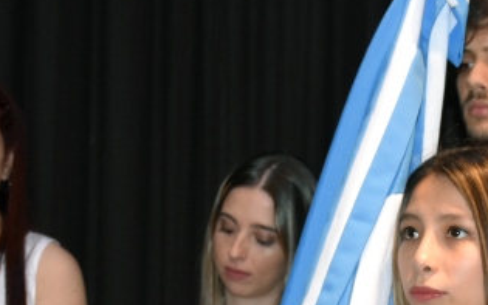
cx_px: 319
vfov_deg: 8.2
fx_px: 2115
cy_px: 357
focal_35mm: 159
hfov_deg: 13.1
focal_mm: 32
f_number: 5.6
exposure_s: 1/60
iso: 1600
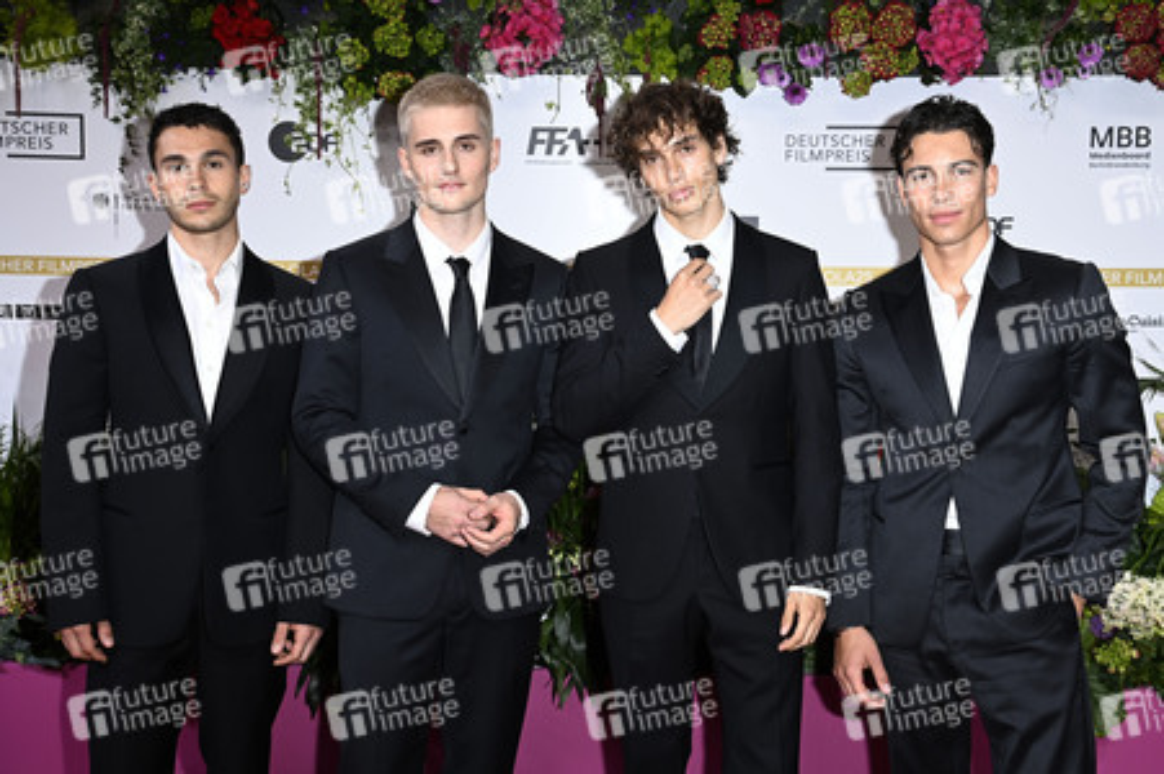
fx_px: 1551
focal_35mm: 48
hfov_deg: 41.1
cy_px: 387
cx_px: 582
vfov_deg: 28.0
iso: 640
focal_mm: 48
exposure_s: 1/250
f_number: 6.3
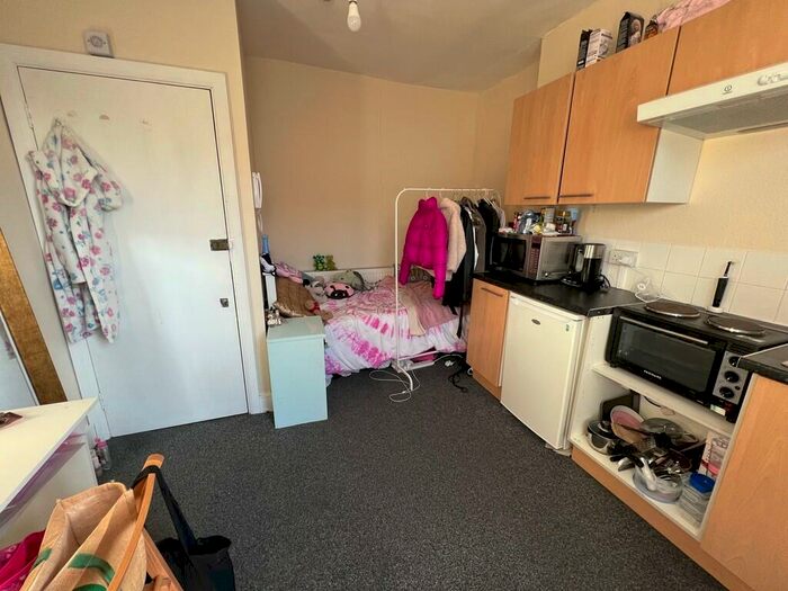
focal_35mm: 13
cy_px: 296
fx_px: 296
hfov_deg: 106.2
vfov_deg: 89.9
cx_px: 394
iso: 80
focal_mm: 1.57
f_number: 1.8
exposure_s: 1/99
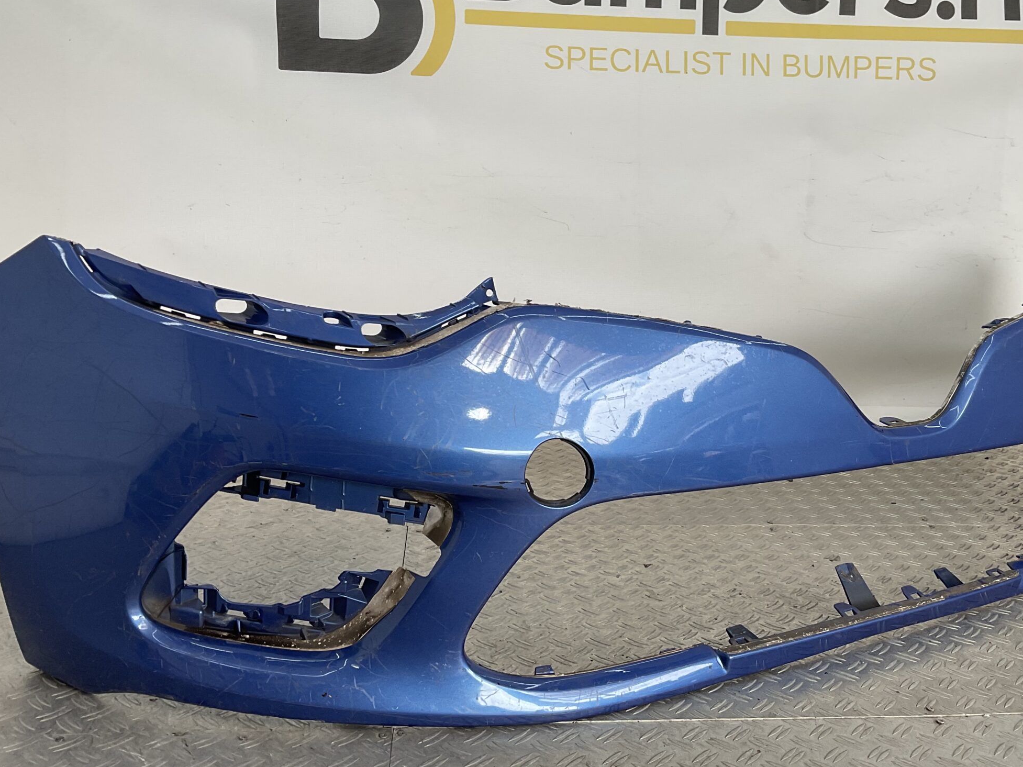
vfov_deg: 37.7
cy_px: 337
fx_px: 1123
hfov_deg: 48.8
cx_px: 584
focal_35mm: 38
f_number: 1.8
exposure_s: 1/284
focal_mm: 3
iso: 16
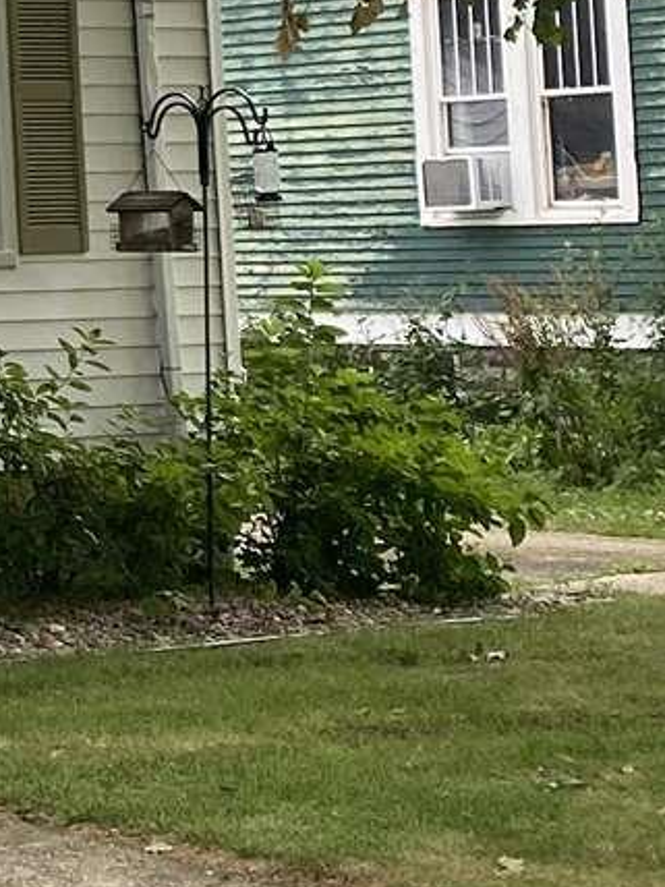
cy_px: -15
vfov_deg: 13.9
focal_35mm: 140
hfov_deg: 9.4
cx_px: -972
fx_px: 3586
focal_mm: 4.25
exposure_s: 1/437
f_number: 1.8
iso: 32
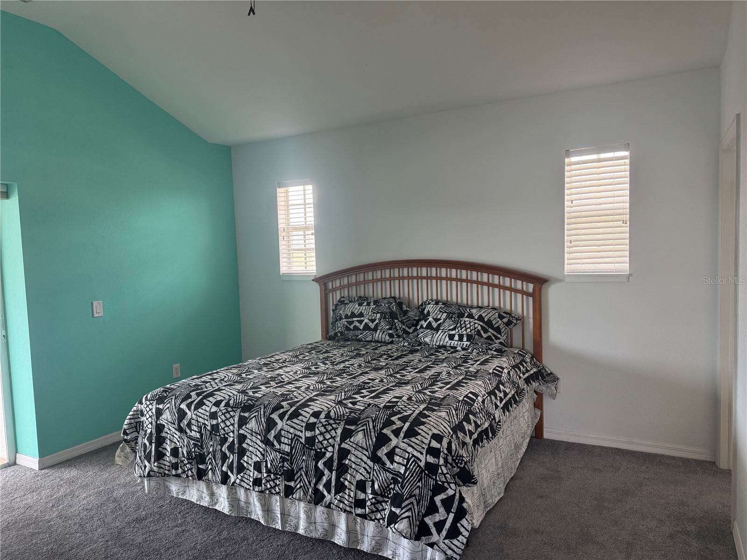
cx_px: 374
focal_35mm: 24
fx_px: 518
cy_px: 280
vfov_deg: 56.8
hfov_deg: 71.6
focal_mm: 6.76
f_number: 1.78
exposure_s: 1/97
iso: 200
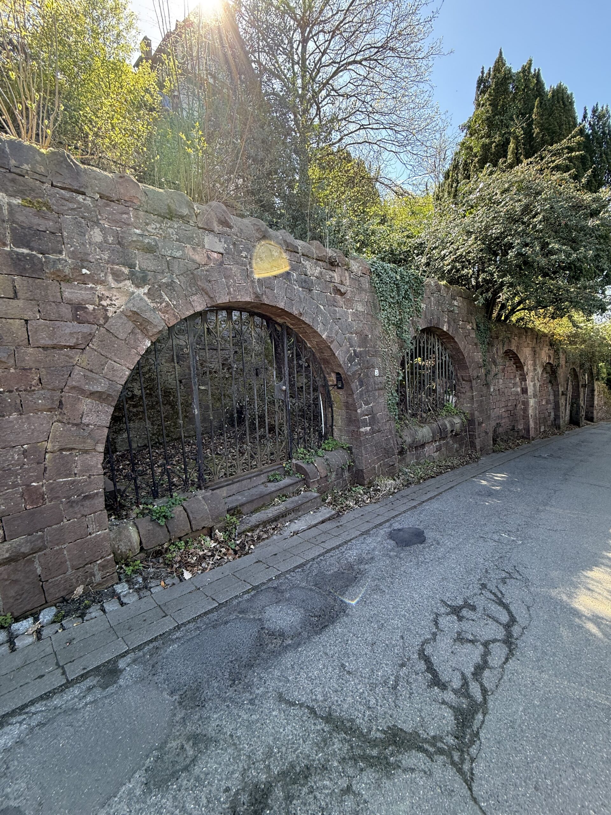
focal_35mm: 14
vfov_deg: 102.1
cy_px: 408
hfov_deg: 85.7
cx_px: 306
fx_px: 329
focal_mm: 2.22
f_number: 2.2
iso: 50
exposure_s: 1/99
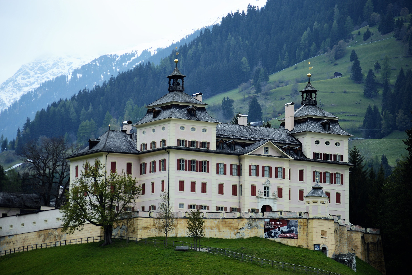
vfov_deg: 9.3
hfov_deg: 13.9
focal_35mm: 148
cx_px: 206
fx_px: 1694
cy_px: 137
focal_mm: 98
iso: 100
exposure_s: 1/400
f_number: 4.5
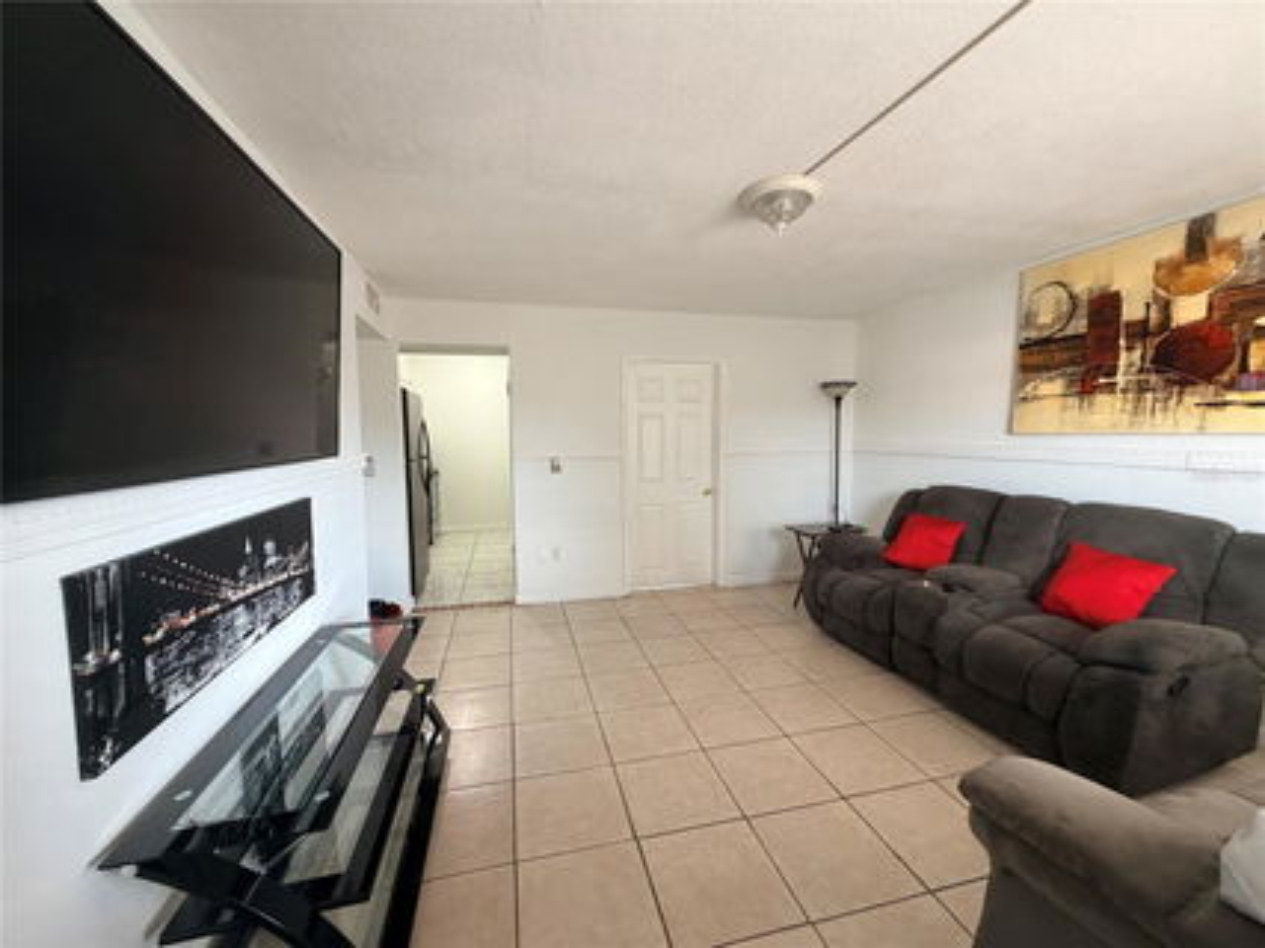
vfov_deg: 85.6
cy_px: 474
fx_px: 511
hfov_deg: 102.1
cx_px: 632
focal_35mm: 14
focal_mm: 2.22
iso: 250
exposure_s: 1/60
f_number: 2.2
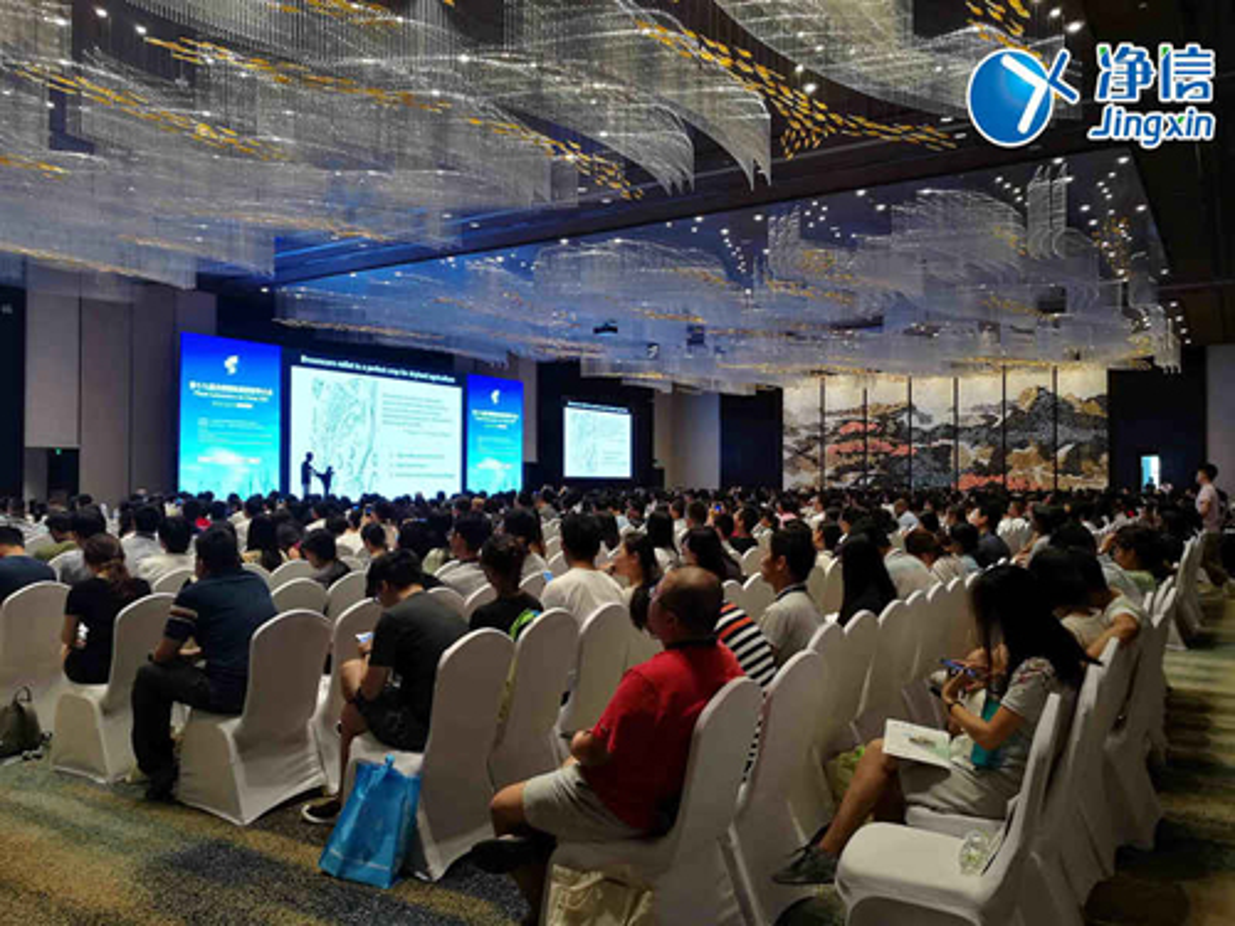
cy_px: 463
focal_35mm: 27
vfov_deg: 51.4
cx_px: 618
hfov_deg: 65.3
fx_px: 963
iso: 125
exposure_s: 1/33.3
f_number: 2.2
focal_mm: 4.5
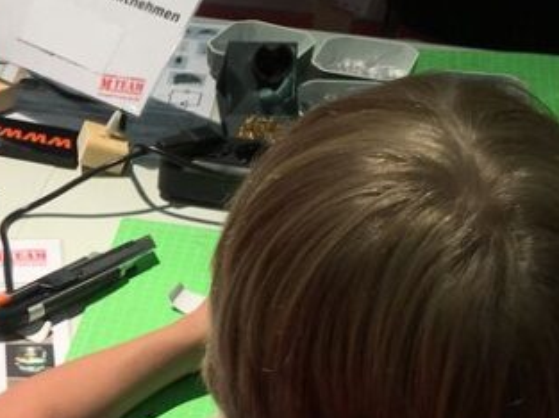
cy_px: 239
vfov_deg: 15.5
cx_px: -195
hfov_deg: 18.9
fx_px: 1532
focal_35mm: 95
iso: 25
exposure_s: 1/125
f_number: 2.2
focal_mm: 4.15
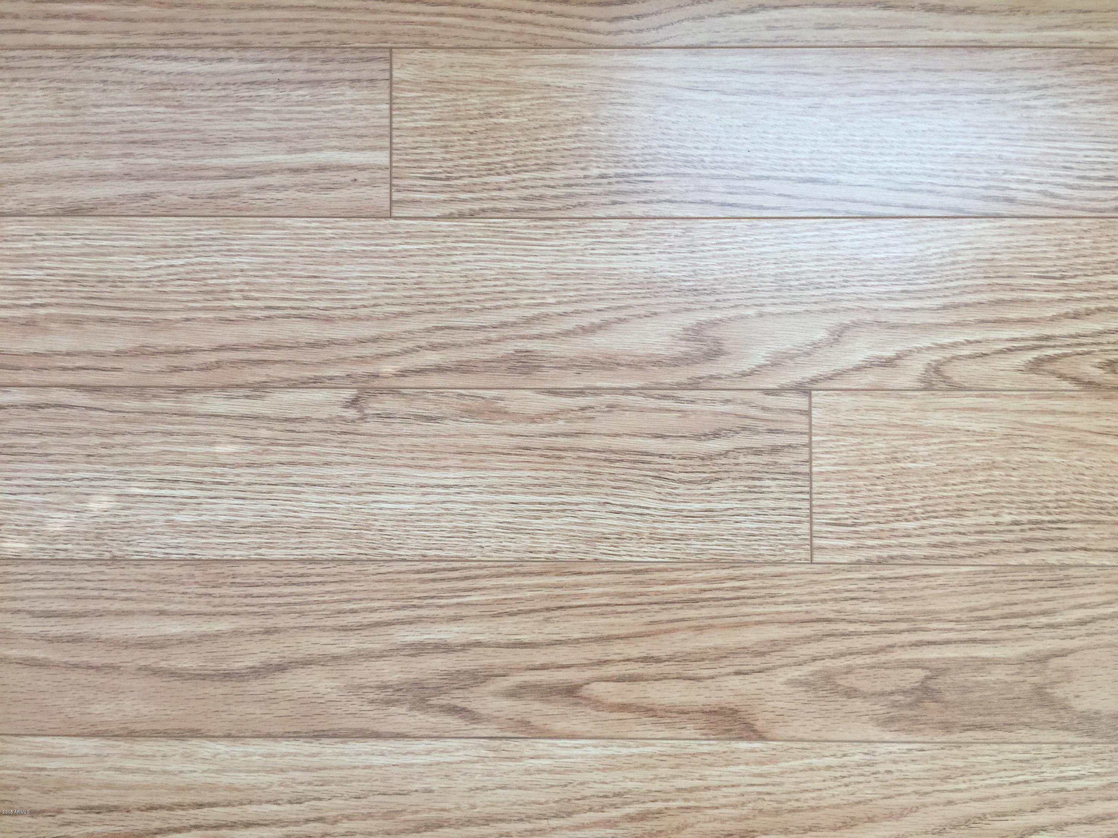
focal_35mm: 29
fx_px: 937
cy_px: 419
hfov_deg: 61.7
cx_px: 559
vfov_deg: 48.2
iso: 32
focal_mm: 4.15
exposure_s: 1/30
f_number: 2.2
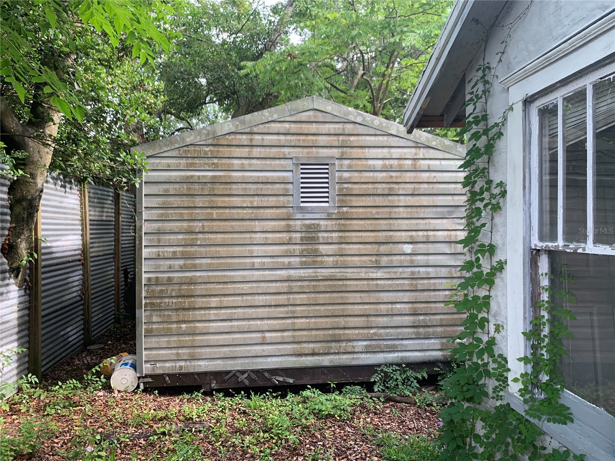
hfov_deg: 67.3
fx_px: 462
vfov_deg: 53.1
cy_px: 230
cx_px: 308
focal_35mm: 26
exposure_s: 1/121
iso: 40
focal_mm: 4.25
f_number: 1.8
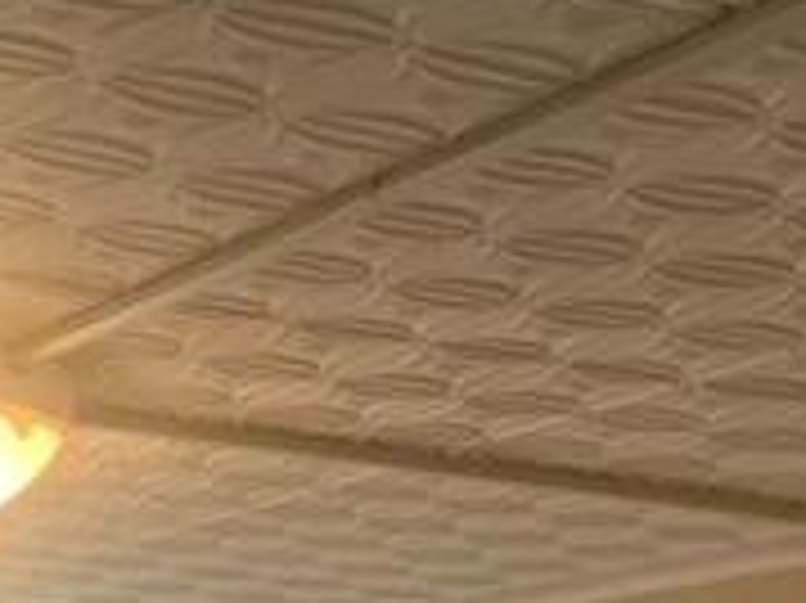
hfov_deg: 15.6
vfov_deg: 11.5
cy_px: 1215
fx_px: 2699
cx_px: -401
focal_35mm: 116
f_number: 1.8
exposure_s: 1/120
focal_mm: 4.25
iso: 64
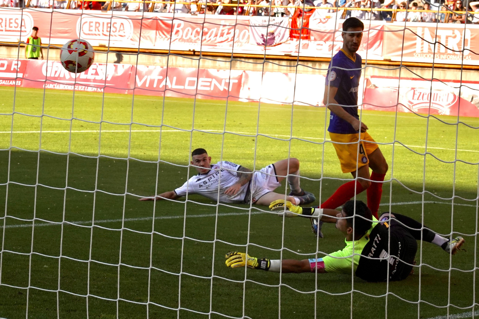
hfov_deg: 13.1
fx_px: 2089
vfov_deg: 8.7
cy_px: 160
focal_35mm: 157
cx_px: 240
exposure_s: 1/800
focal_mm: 105
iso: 1250
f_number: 13
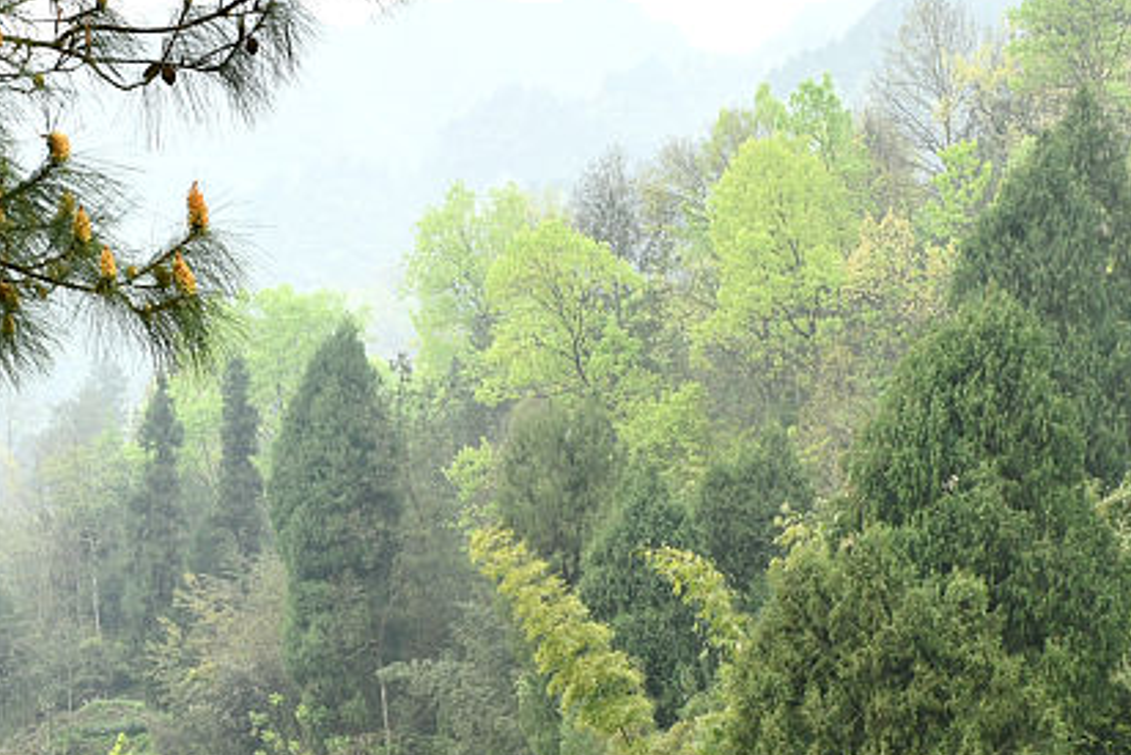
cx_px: 431
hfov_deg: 20.0
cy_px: 837
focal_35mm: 102
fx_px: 3205
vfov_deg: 13.2
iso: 500
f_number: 8
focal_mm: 35
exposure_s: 1/100
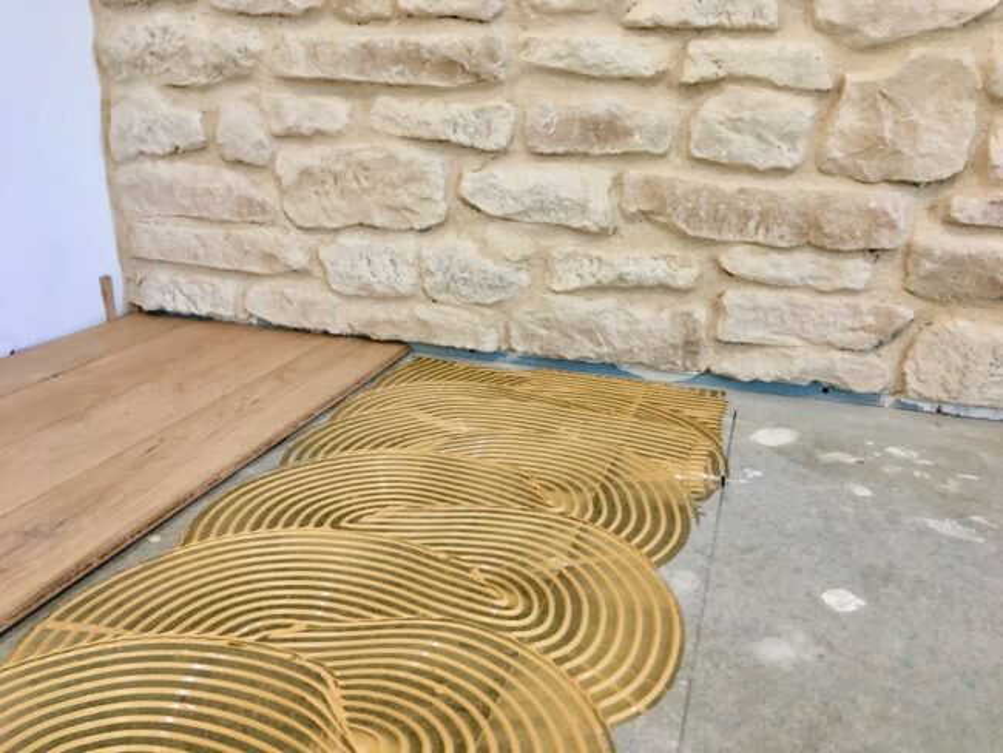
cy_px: 376
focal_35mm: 29
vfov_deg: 48.3
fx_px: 841
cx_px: 502
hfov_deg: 61.6
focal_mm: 4.15
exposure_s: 1/33
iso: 125
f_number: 2.2
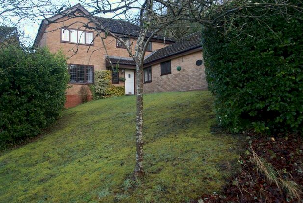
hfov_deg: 67.3
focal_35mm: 27
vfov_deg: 48.0
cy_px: 93
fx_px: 228
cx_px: 145
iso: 250
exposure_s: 1/160
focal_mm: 16
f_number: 4
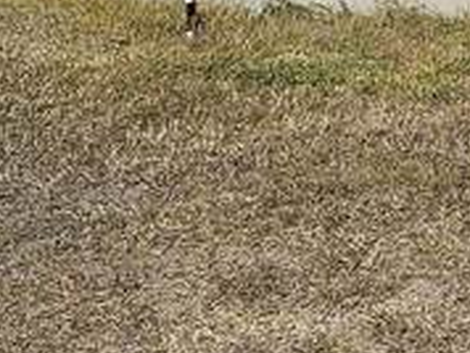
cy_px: -321
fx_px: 2243
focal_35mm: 165
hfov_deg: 11.8
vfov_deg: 8.6
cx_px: 502
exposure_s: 1/3737
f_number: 1.8
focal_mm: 5.4
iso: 25
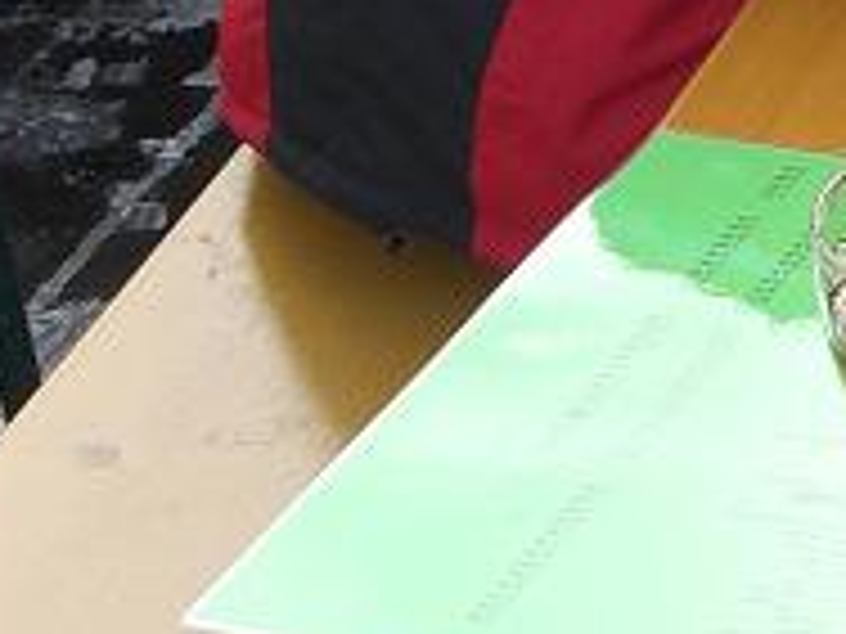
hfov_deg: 11.0
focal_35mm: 162
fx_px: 3959
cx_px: 1746
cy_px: -567
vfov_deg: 8.7
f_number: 4.4
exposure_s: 1/250
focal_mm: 6.3
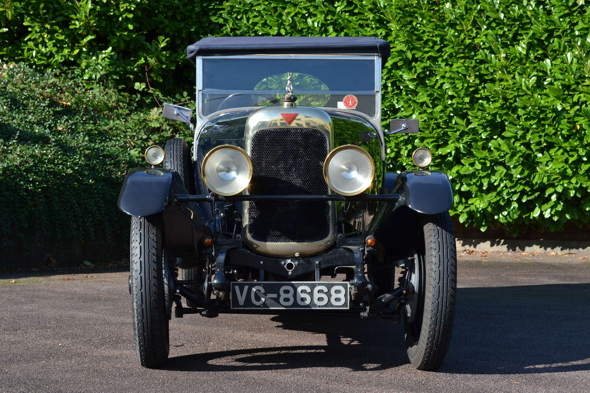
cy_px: 196
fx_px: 1352
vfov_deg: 16.6
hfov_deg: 24.6
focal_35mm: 82
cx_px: 295
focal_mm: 55
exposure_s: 1/320
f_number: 9
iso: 400
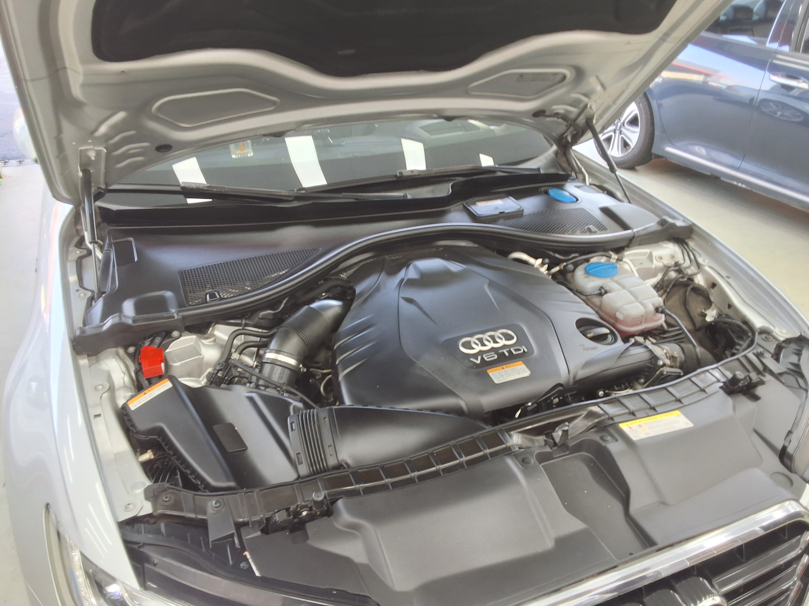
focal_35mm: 28
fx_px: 654
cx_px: 404
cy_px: 303
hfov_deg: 63.4
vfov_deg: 49.7
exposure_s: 1/40
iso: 50
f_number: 1.9
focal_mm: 2.91
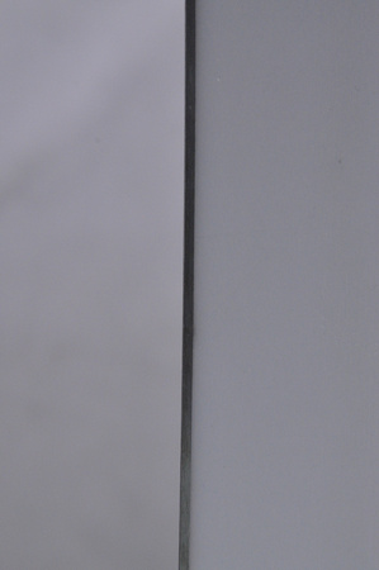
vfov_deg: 13.1
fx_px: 2493
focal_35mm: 158
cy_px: 285
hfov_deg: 8.7
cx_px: 190
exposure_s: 1/125
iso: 3200
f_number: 11
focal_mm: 105
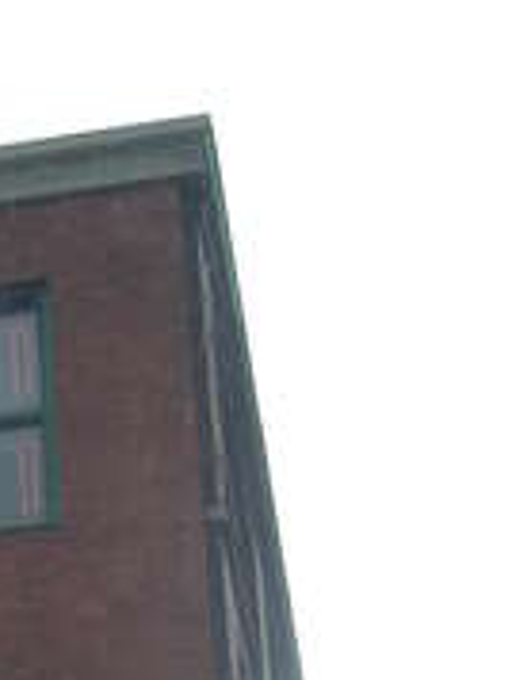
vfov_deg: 11.7
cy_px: 1371
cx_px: -229
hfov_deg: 9.6
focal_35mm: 151
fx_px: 2971
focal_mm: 5.7
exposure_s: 1/157
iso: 50
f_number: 5.7
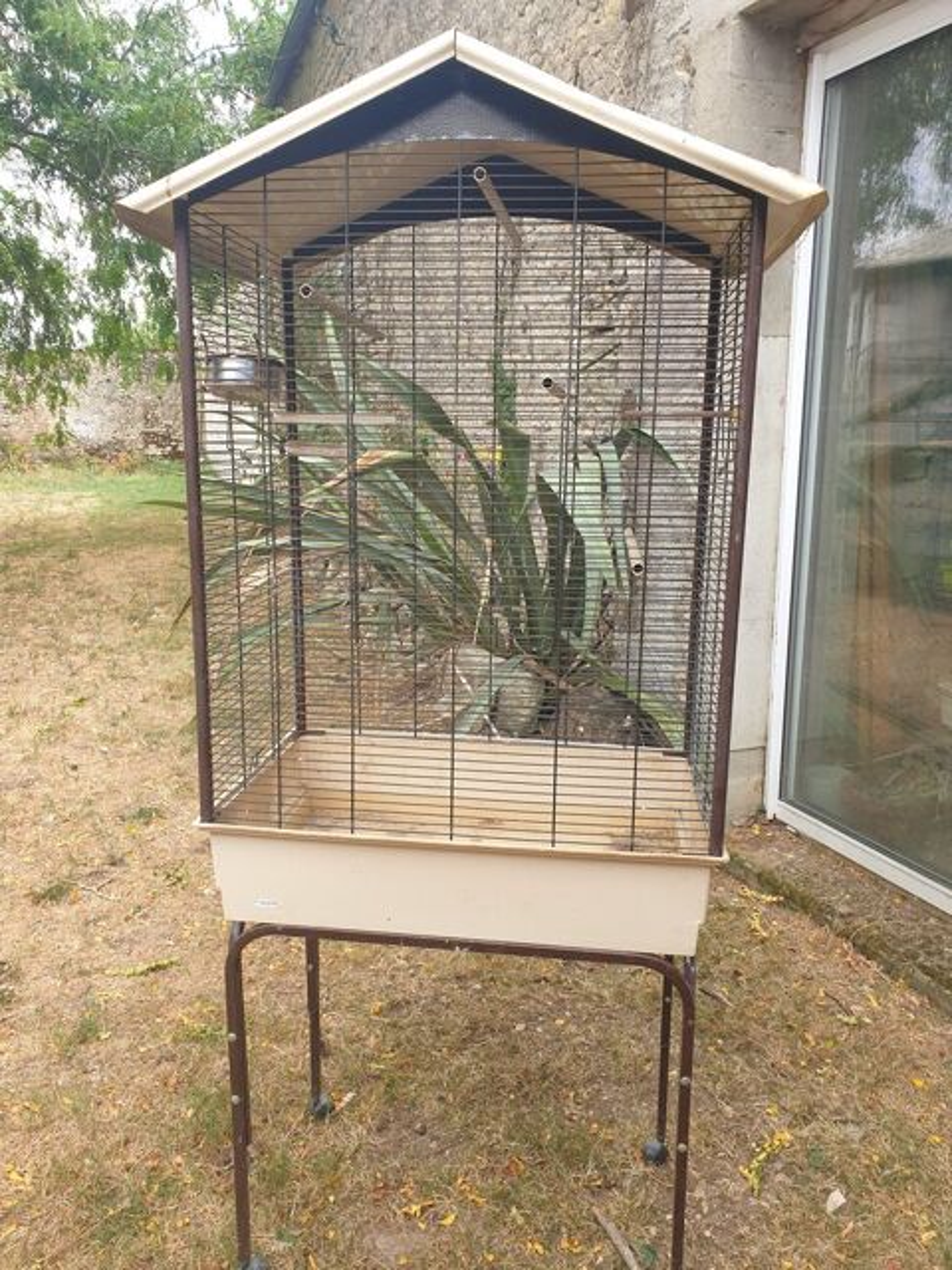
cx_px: 476
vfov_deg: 67.3
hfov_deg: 53.1
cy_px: 635
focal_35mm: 26
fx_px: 953
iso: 50
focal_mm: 4.3
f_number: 2.4
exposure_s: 1/125
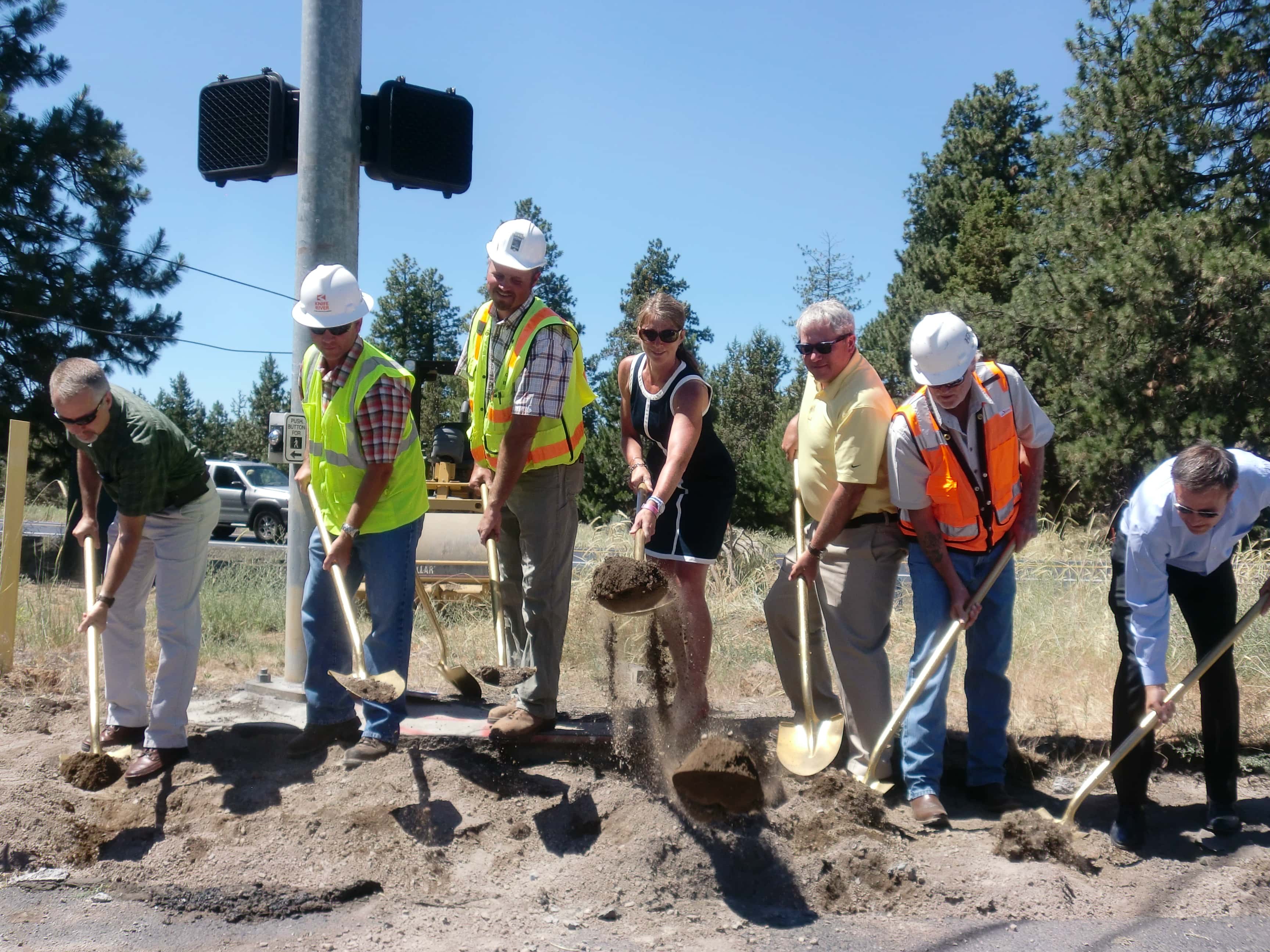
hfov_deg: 47.9
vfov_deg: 36.8
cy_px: 476
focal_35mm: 39
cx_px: 635
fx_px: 1431
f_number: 3.1
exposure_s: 1/800
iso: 64
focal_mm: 6.51
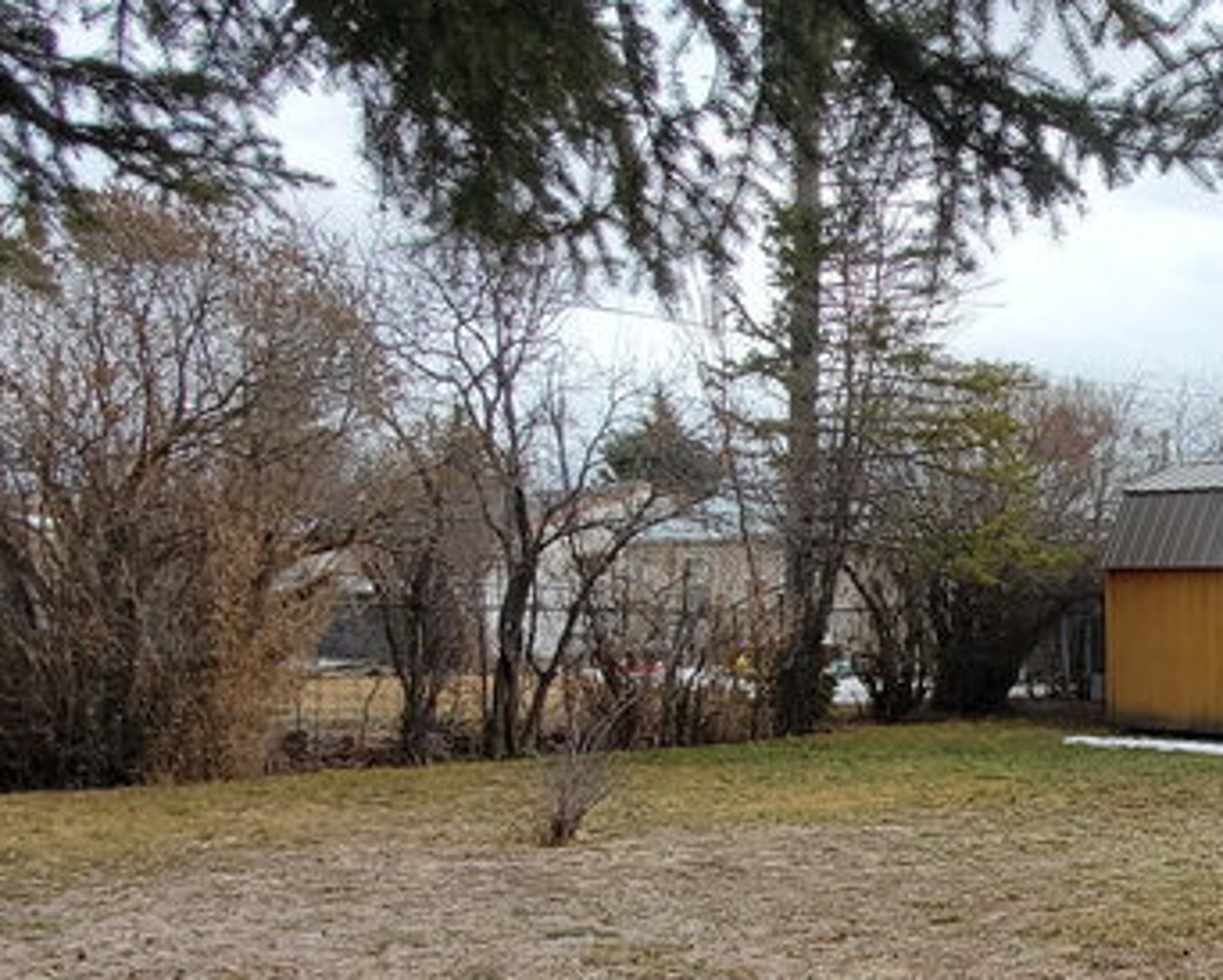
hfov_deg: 40.3
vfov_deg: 37.8
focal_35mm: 38
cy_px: 783
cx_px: 1291
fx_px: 1376
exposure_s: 1/125
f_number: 2.2
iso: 50
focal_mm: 1.8
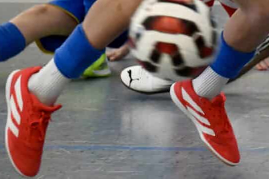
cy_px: -43
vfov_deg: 3.0
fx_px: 3468
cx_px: 418
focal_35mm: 464
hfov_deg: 4.4
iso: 5000
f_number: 2.8
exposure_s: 1/1250
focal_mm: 122
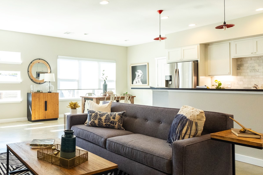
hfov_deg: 64.0
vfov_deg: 47.8
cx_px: 71
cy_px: 79
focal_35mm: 27
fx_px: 197
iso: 1000
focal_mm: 10
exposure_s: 1/200
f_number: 4
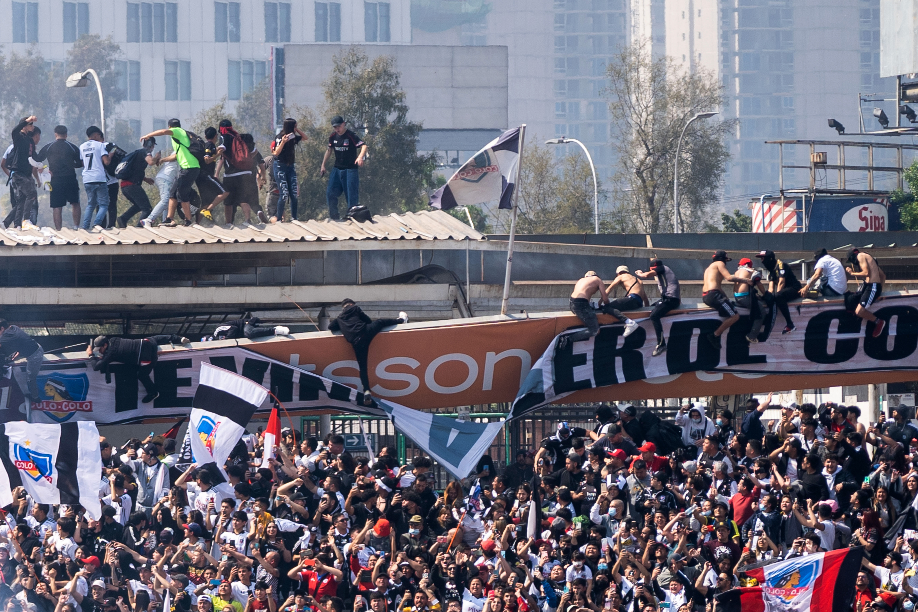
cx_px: 459
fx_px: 3723
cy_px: 306
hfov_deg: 14.1
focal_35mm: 146
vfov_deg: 9.4
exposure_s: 1/1000
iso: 100
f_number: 4
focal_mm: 146
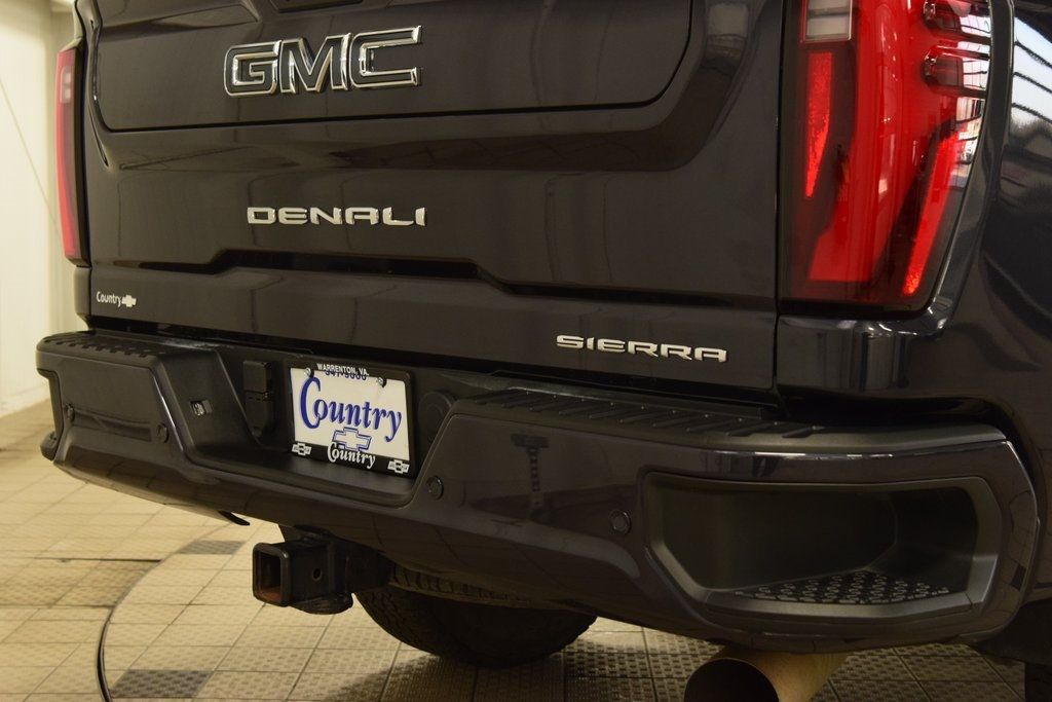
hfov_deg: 36.9
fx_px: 1578
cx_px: 526
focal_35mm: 54
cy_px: 351
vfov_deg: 25.1
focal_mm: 36
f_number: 5
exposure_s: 1/60
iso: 1600
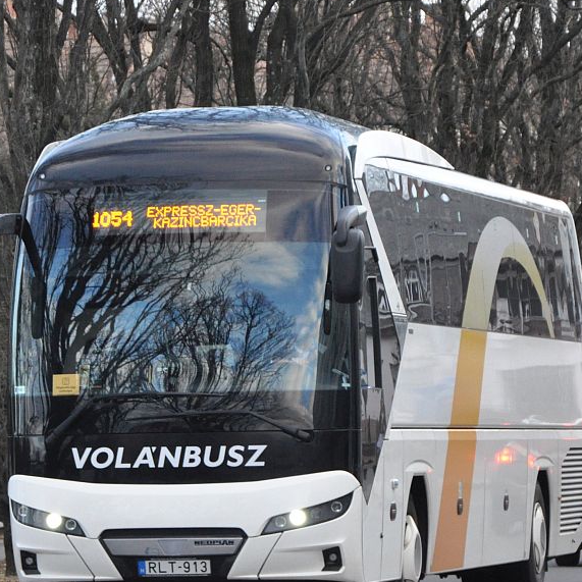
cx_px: 272
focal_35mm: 251
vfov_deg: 7.0
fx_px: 4771
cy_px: 331
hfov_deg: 7.0
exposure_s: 1/320
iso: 1600
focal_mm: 105
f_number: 5.6
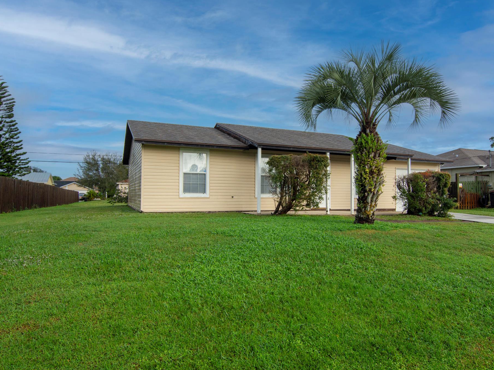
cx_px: 262
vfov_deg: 58.9
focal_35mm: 23
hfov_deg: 73.9
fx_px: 328
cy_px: 185
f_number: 9
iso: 320
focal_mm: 14
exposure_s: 1/320
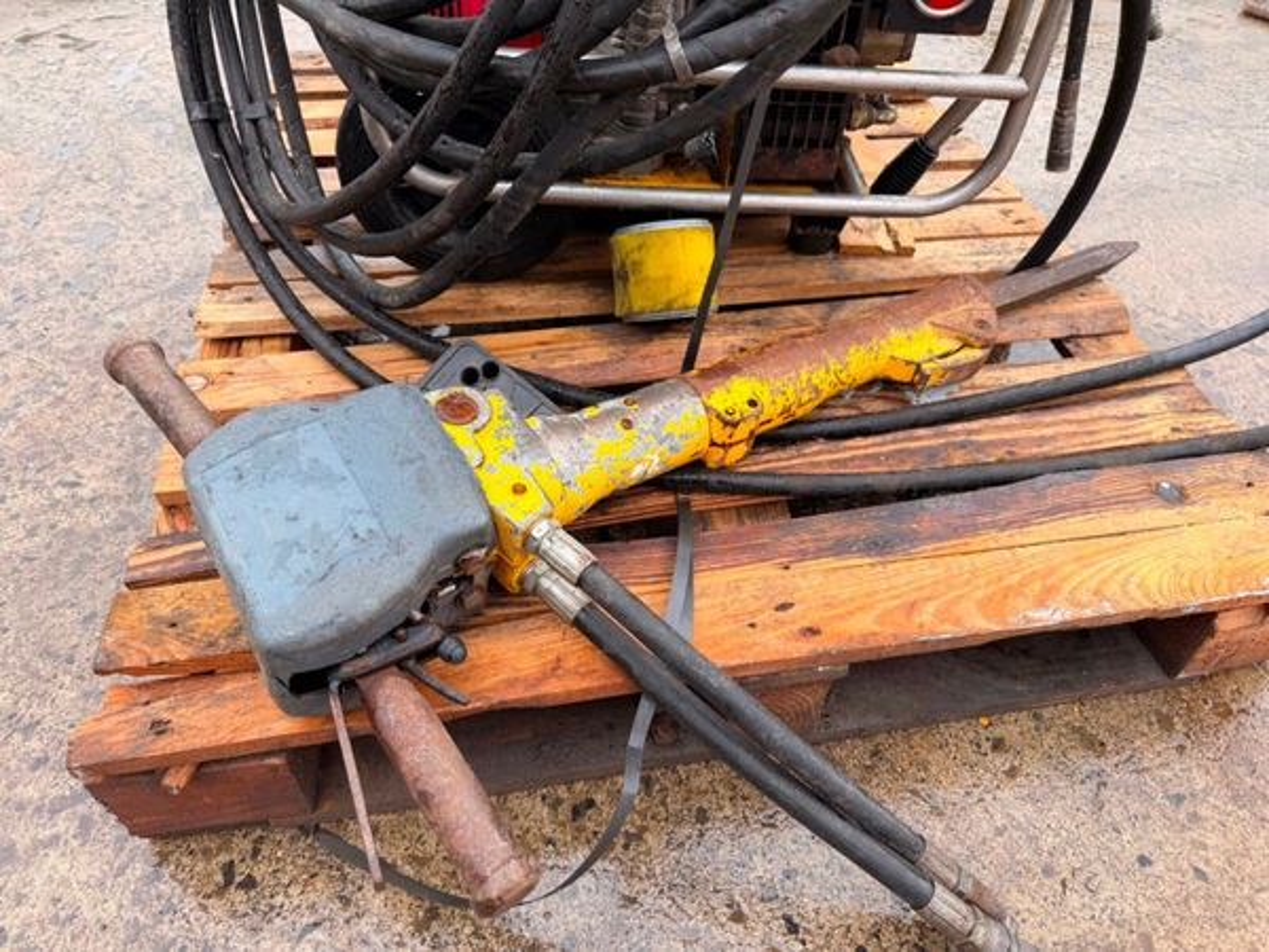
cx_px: 634
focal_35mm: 24
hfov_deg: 71.6
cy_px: 476
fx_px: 880
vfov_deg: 56.8
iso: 80
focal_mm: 6.76
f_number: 1.78
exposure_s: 1/414
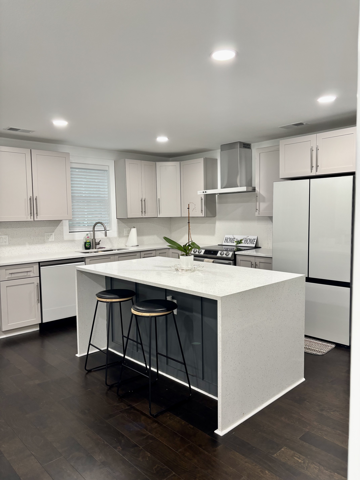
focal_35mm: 26
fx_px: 361
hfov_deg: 53.1
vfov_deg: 67.3
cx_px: 180
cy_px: 240
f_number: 1.6
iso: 125
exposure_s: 1/60
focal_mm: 5.96
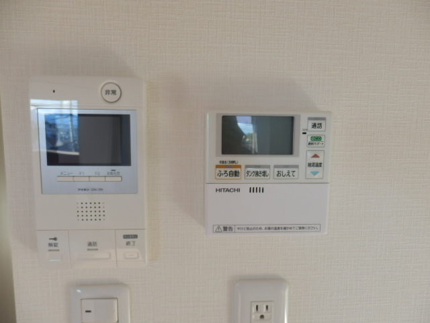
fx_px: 298
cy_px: 162
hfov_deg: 71.6
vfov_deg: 56.8
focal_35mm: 24
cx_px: 215
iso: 80
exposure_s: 1/50
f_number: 3
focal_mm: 4.2
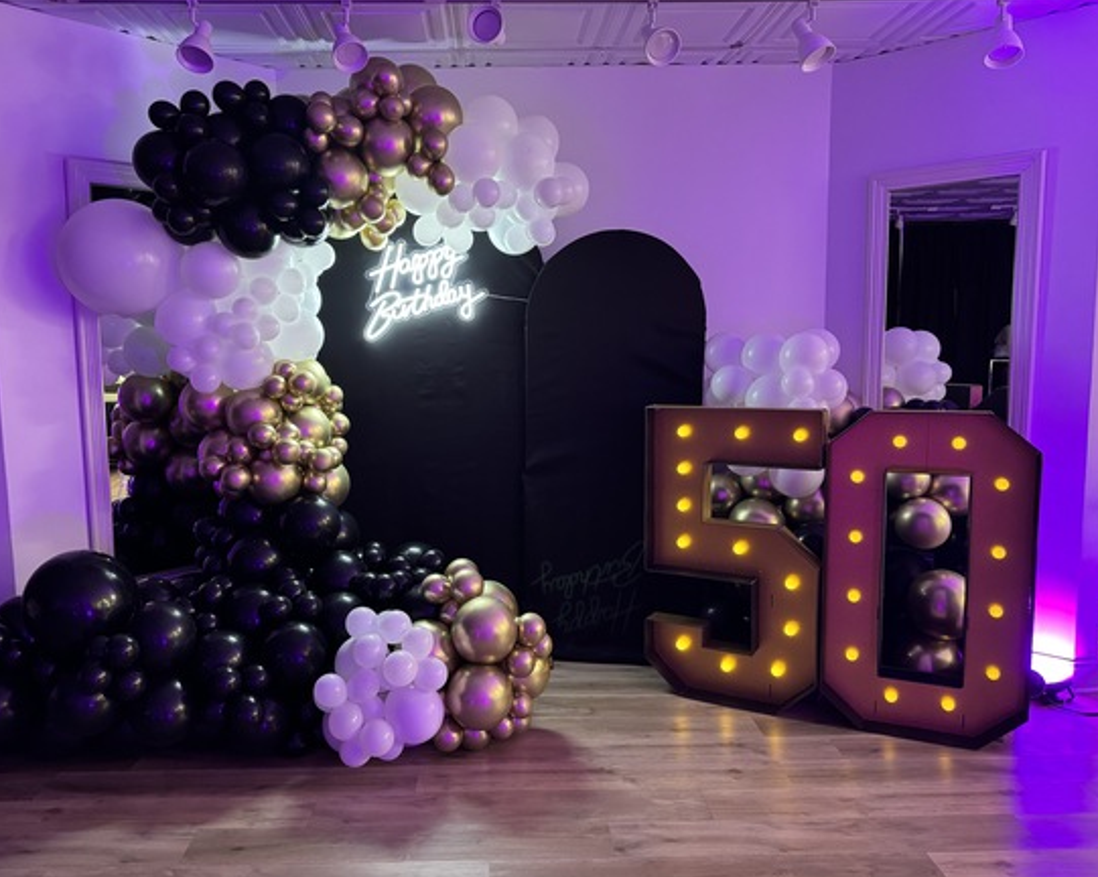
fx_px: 844
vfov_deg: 54.9
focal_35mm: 26
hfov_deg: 66.0
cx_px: 503
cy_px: 443
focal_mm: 6.76
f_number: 1.78
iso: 640
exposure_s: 1/41
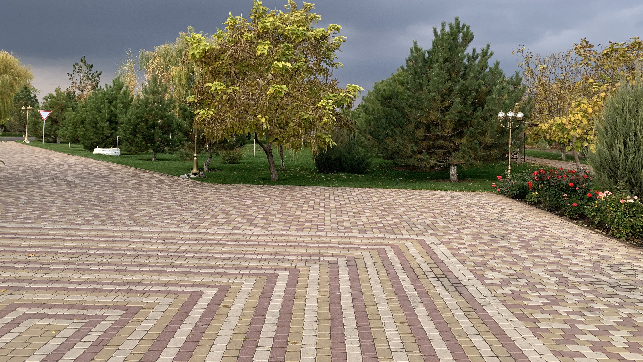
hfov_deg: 66.1
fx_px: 494
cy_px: 118
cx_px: 322
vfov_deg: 39.6
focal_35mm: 29
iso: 25
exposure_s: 1/497
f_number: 1.8
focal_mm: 4.25
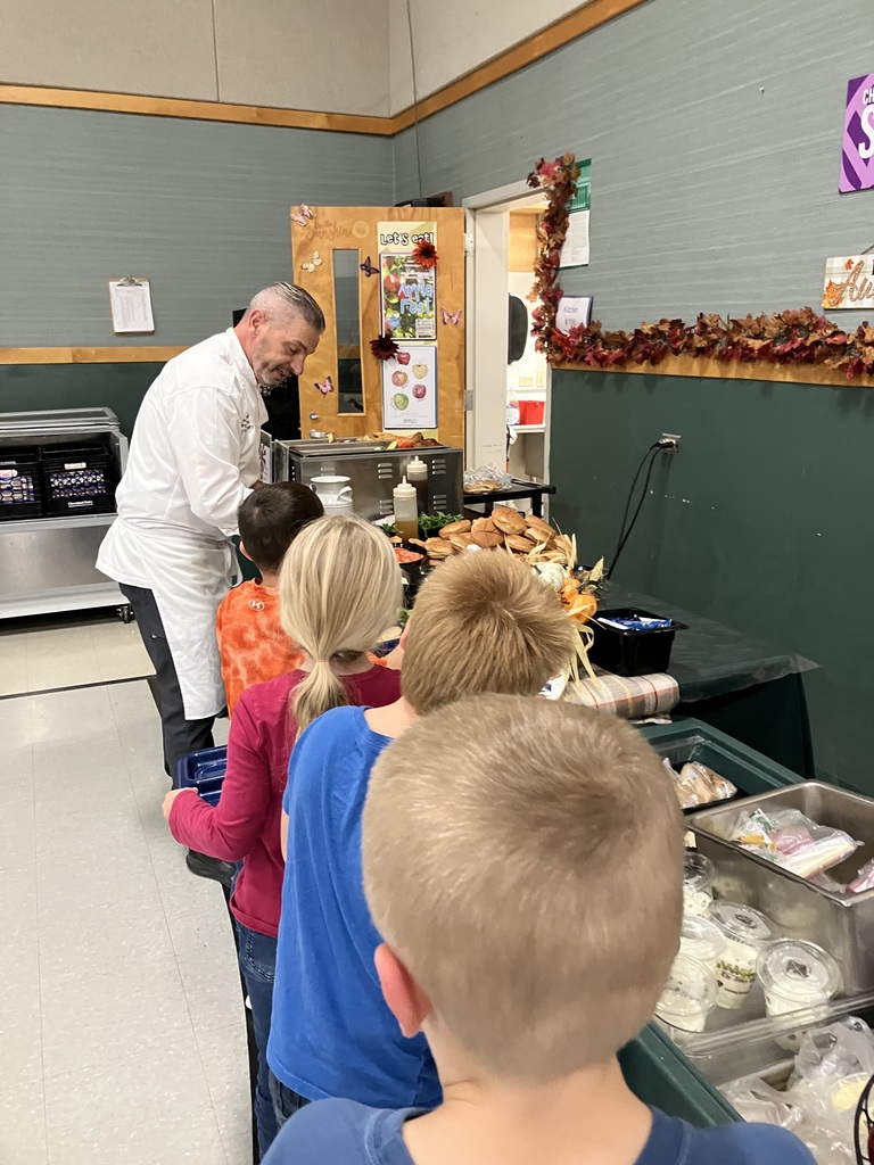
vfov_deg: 63.4
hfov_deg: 49.7
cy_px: 582
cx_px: 437
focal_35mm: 28
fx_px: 943
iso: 250
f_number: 1.8
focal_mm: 3.99
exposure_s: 1/60
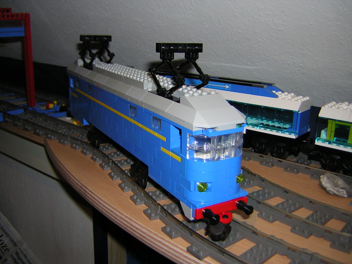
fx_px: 366
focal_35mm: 36
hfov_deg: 51.4
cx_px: 176
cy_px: 132
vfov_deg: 39.7
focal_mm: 4.7
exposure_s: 1/60.1
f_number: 2.6
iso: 50
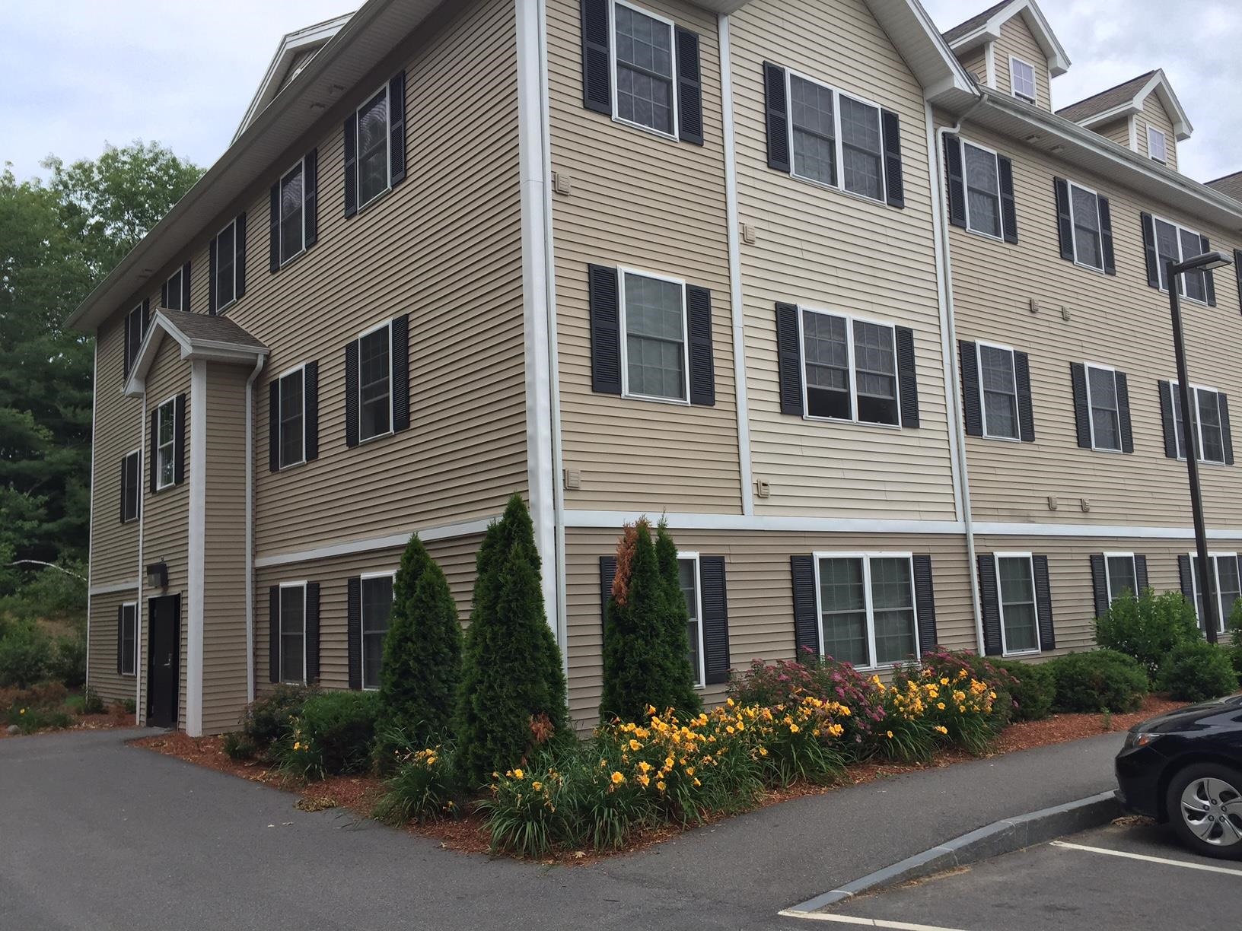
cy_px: 466
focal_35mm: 29
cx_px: 621
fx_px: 1041
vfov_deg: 48.2
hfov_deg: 61.7
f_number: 2.2
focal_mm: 4.15
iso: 32
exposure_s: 1/1068
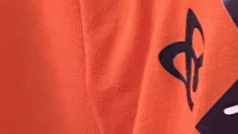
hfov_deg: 4.3
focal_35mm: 495
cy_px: -473
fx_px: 3123
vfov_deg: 2.4
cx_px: 444
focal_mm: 9
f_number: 2.8
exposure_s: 1/34
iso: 500
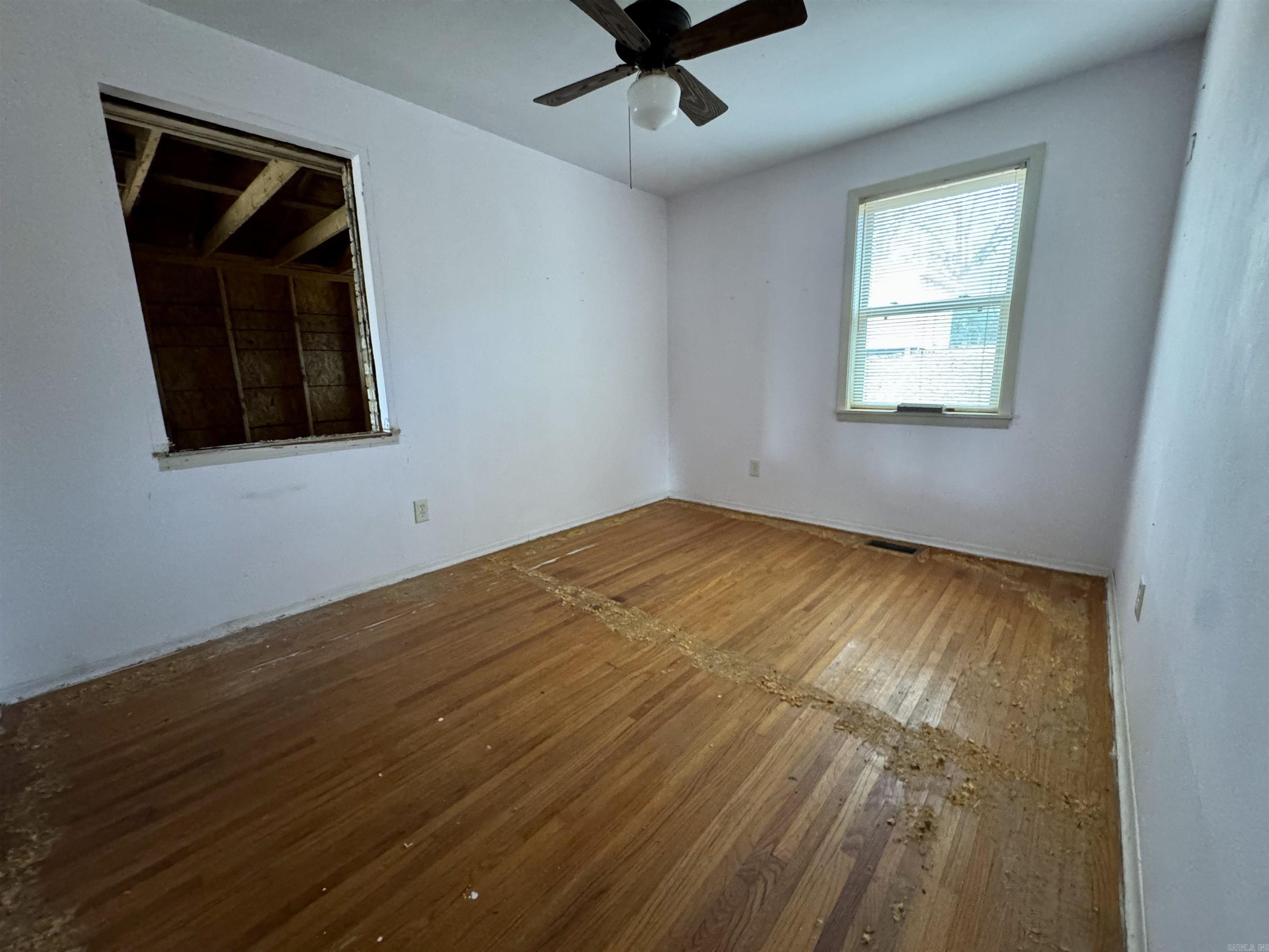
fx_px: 513
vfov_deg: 85.7
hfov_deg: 102.1
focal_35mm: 14
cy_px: 476
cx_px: 634
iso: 1000
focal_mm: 2.22
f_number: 2.2
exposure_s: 1/60
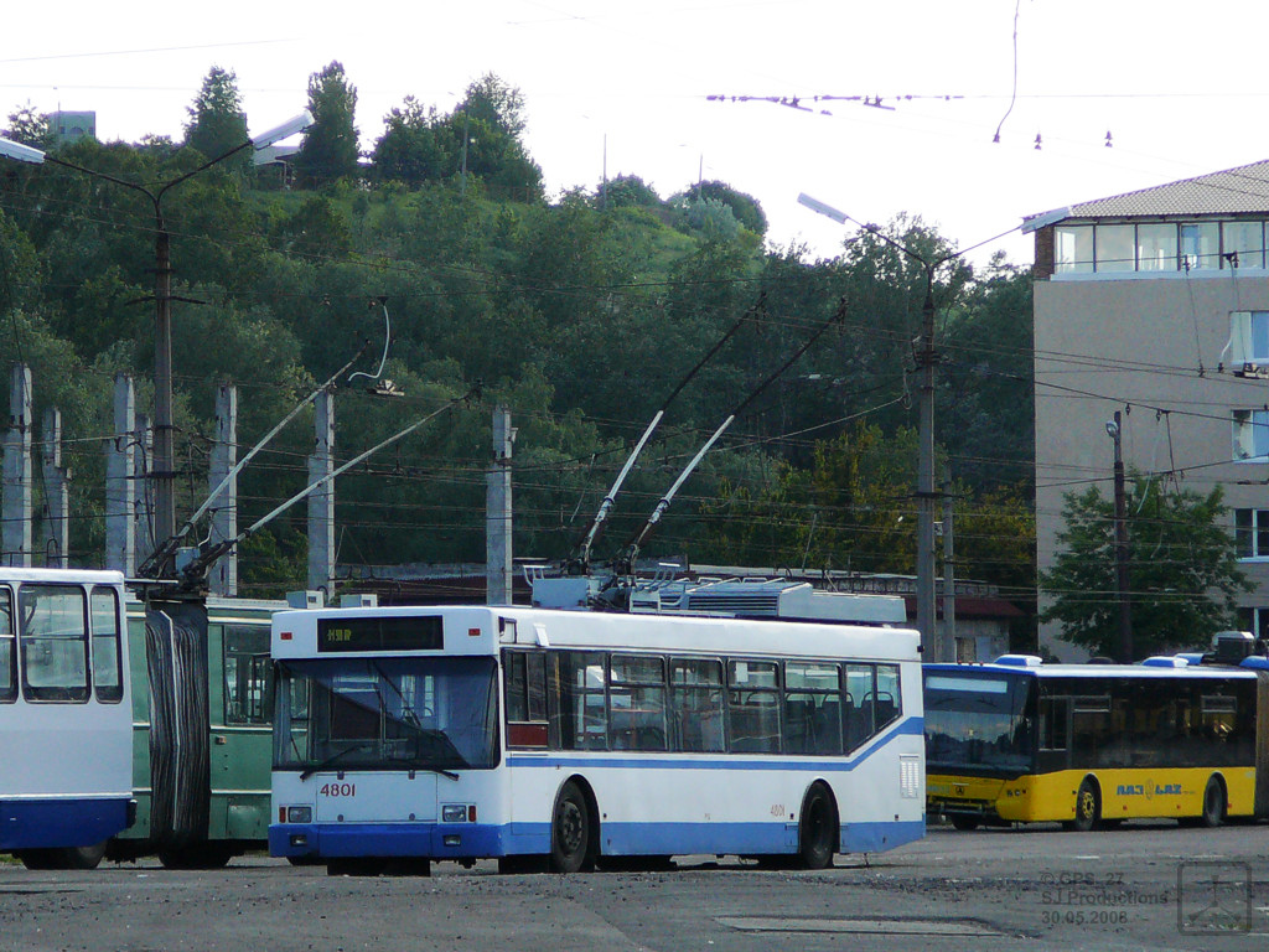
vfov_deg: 7.3
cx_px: 634
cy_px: 476
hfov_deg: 9.7
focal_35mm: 204
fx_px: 7479
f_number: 4.1
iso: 100
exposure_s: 1/500
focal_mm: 30.3
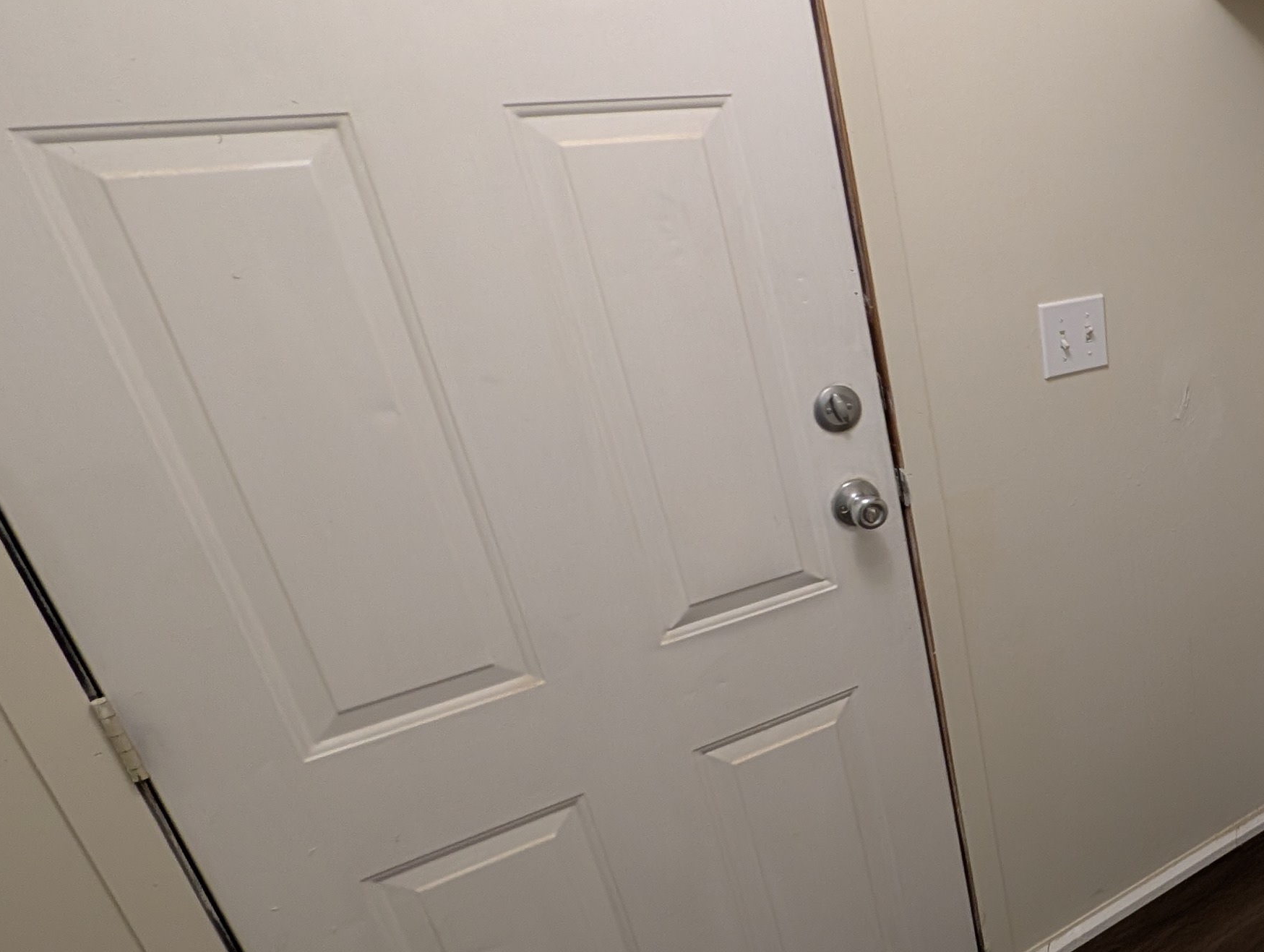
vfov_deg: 49.7
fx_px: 1024
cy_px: 537
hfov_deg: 49.8
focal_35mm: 28
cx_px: 1299
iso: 79
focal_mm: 2.23
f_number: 1.95
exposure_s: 1/30
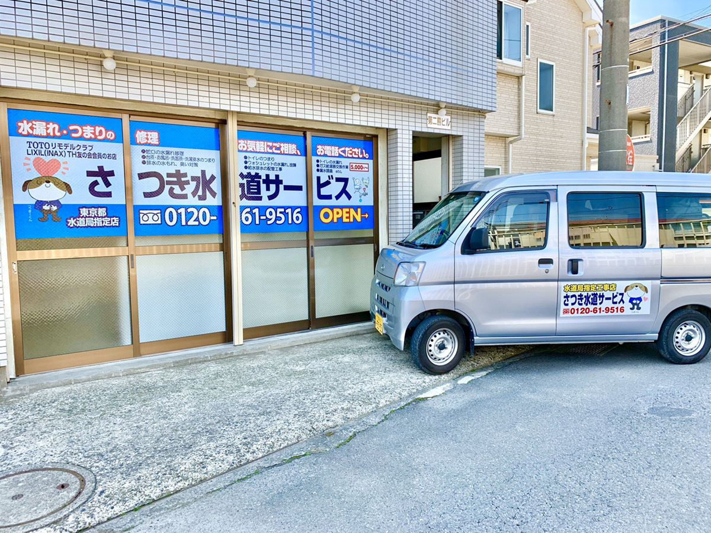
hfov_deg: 67.3
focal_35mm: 26
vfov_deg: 53.1
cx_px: 356
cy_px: 266
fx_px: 534
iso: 25
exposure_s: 1/492
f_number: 1.8
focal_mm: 4.25
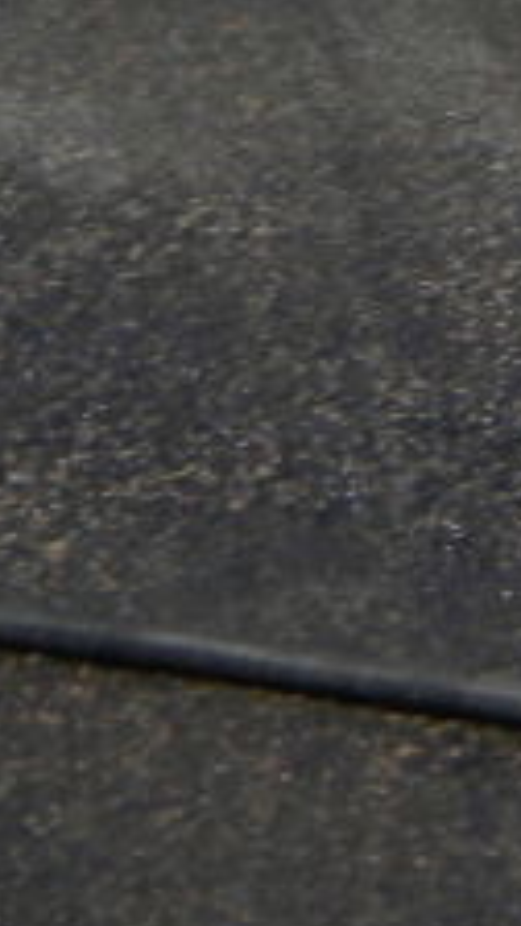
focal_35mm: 279
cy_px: -434
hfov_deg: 4.1
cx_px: 2034
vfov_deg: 7.6
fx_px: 6852
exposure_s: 1/316
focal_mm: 10.1
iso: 80
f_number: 8.2
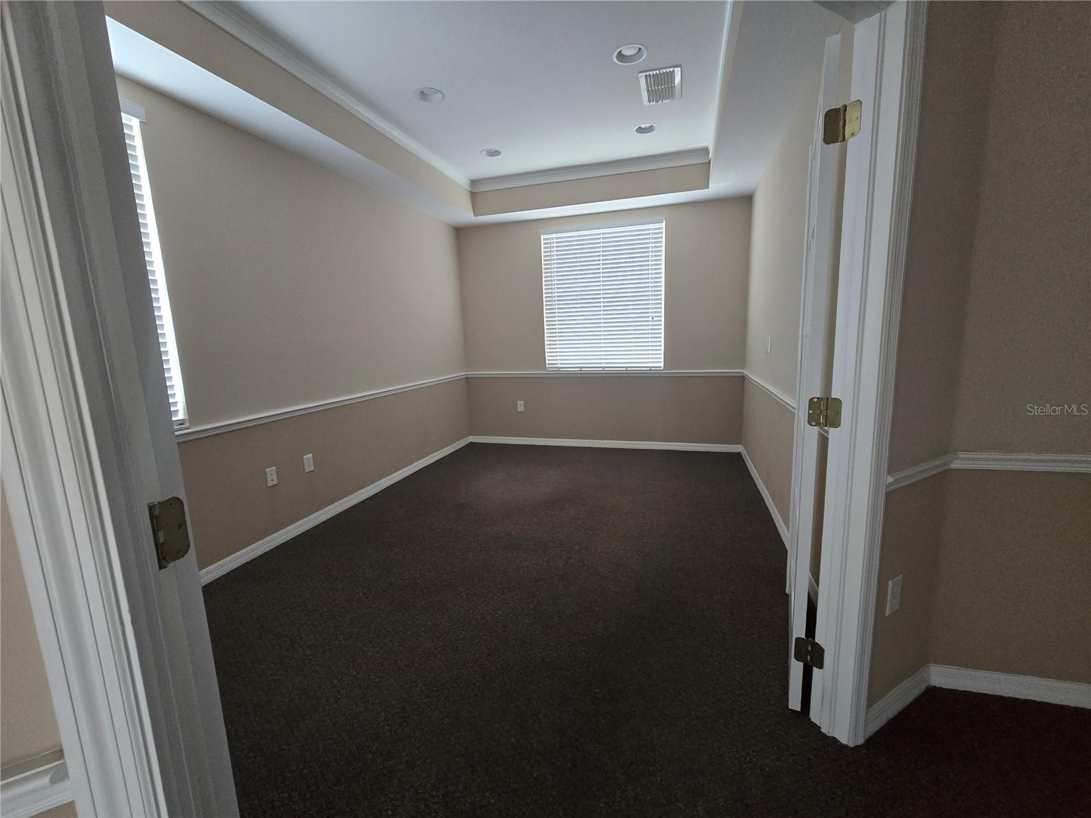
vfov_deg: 89.9
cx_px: 546
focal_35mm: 13
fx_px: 410
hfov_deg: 106.2
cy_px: 409
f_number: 2.2
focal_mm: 2.2
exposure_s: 1/60
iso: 800
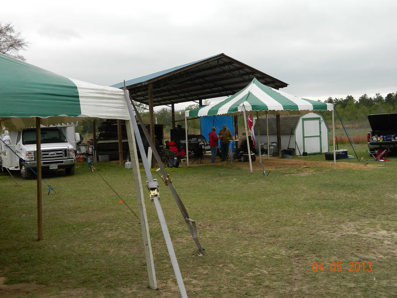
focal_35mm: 41
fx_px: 470
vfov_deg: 35.1
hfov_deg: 45.8
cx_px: 198
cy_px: 149
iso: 80
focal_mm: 7.3
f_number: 3.5
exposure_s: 1/250
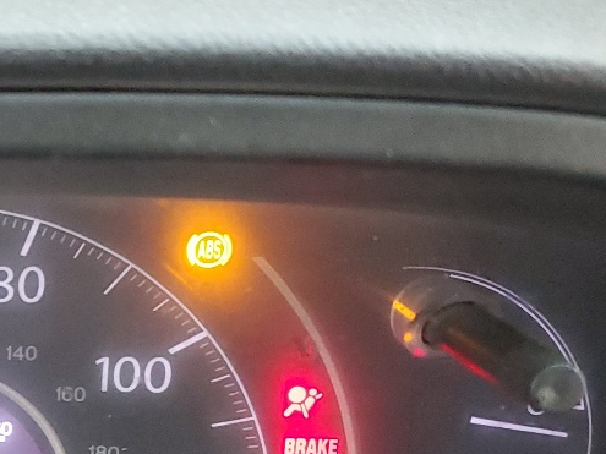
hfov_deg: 21.1
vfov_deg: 17.4
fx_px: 1470
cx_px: -192
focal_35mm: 84
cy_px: 382
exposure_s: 1/40
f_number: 1.5
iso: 324
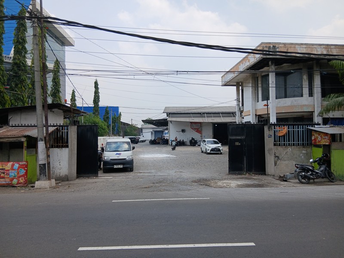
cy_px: 129
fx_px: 258
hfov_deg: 67.3
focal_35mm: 26
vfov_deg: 53.1
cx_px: 172
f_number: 1.8
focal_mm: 3.98
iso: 20
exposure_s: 1/444
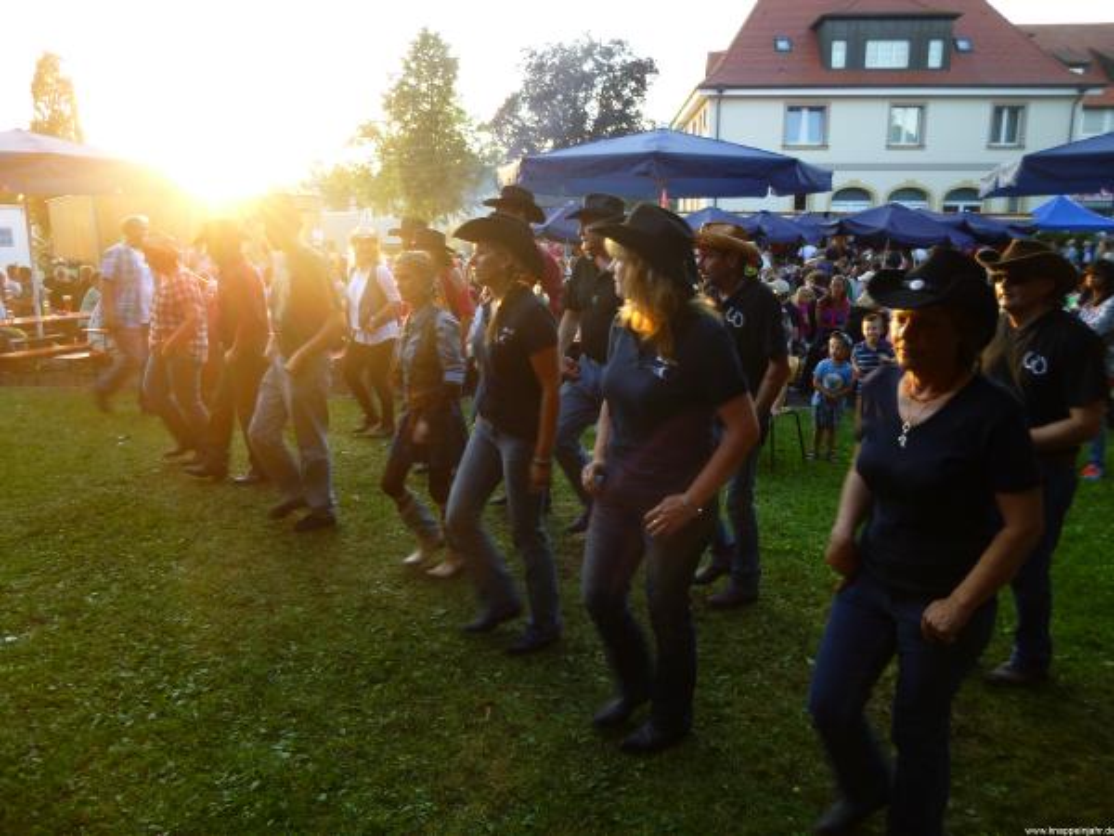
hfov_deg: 69.4
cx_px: 557
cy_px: 418
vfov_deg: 54.9
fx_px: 805
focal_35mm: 25
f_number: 3.1
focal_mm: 4.5
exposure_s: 1/40
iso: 100
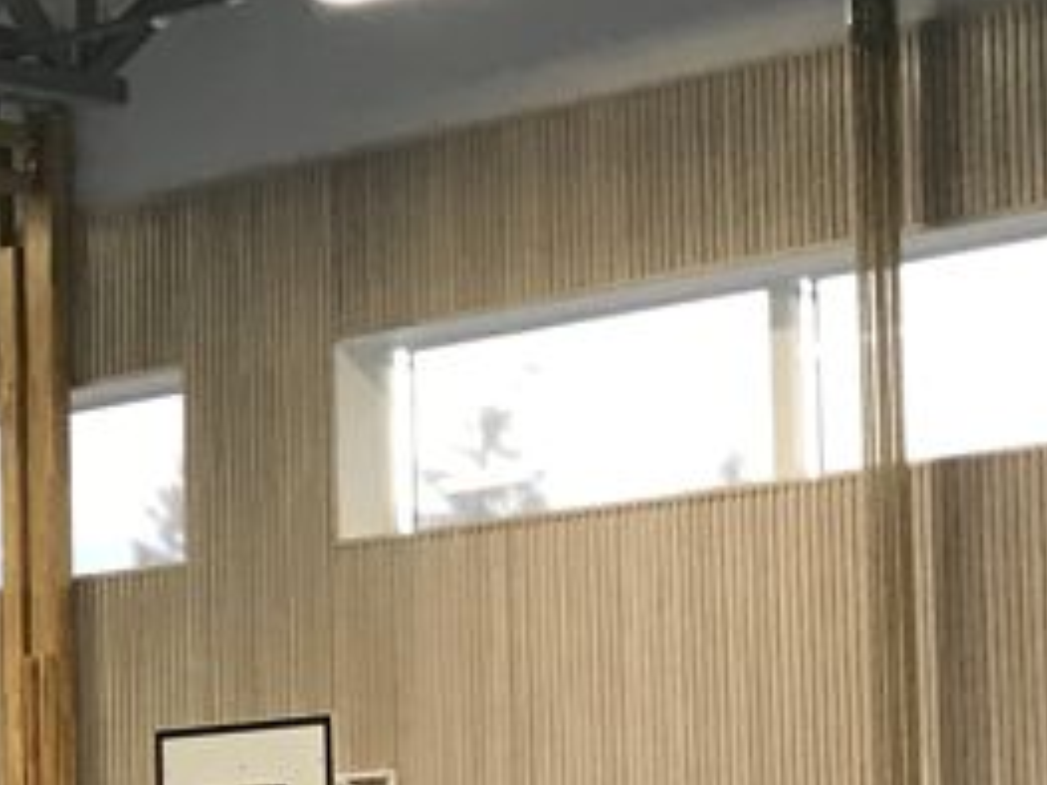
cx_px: -1166
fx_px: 4384
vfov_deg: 10.1
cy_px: 845
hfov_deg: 11.9
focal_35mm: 145
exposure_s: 1/33
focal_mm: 3.99
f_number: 1.8
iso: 40
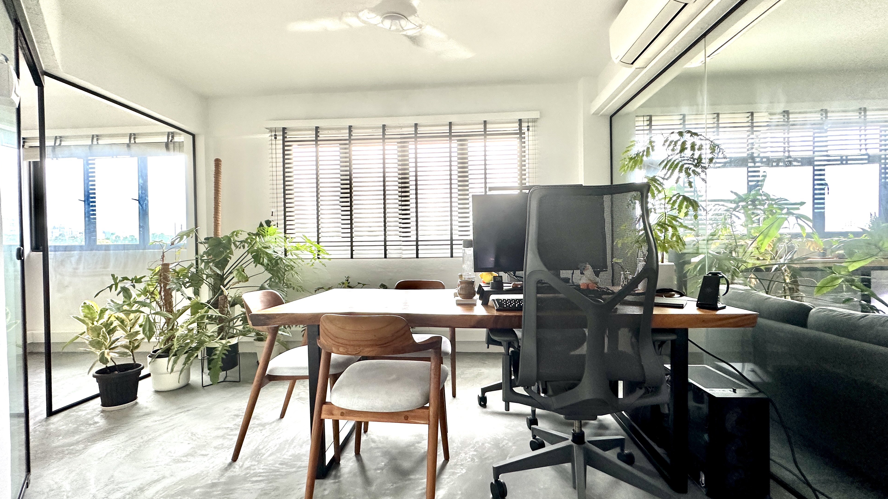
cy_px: 252
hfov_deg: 99.4
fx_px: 377
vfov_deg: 67.1
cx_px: 445
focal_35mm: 16
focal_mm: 2.22
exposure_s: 1/99
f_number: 2.2
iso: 160
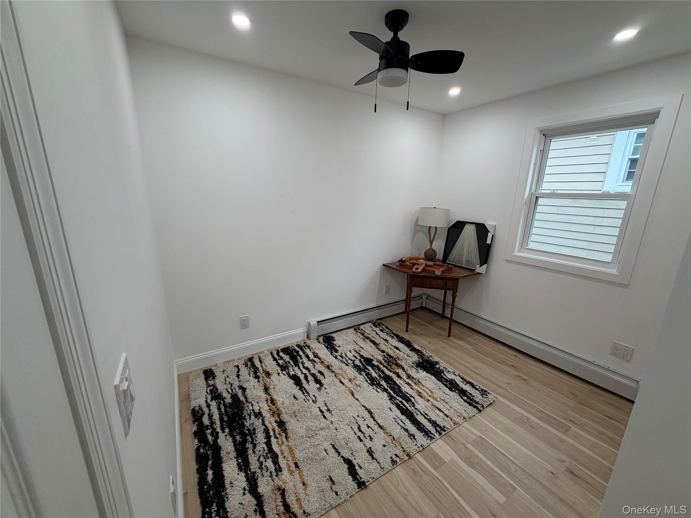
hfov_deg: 102.1
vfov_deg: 85.7
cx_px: 346
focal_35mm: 14
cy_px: 259
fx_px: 279
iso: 125
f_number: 2.2
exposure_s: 1/120
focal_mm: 2.22
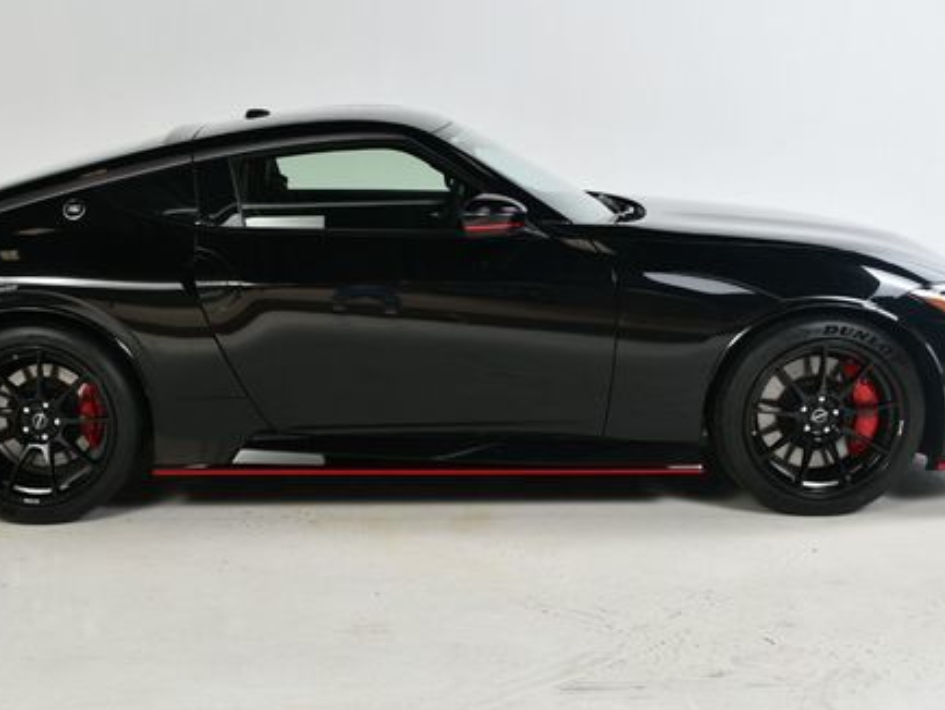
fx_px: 1393
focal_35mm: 51
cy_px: 342
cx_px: 385
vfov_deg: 28.6
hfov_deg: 37.4
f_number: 10
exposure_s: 1/160
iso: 100
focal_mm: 24
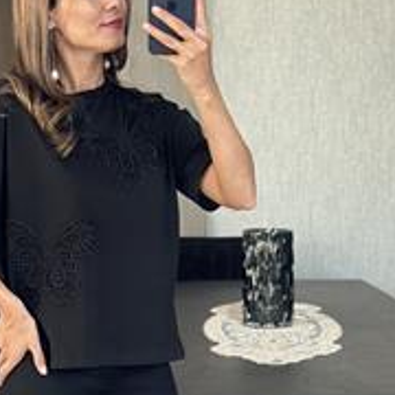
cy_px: 388
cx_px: 77
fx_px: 1536
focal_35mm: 119
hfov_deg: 14.6
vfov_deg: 14.4
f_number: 1.78
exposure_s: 1/60
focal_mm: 6.86
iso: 250
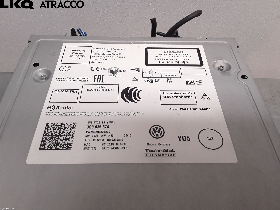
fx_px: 226
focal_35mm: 28
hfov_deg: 63.4
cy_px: 105
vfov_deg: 49.7
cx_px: 140
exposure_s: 1/162
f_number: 1.9
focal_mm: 2.91
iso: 100
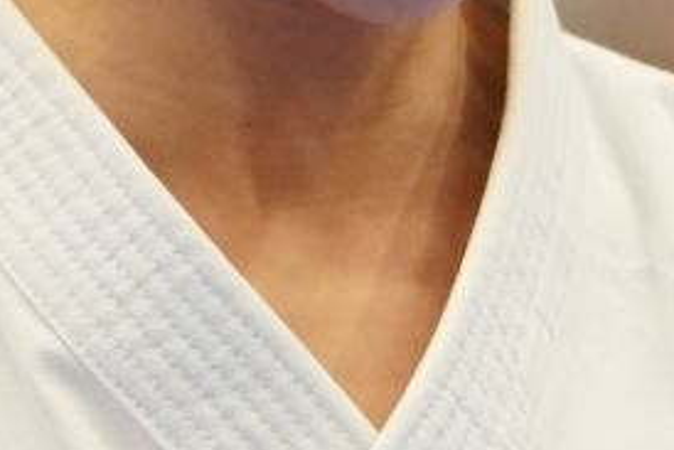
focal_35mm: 1970
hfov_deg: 1.0
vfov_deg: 0.7
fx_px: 36901
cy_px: 194
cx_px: 418
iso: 800
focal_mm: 200
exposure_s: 1/320
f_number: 2.8
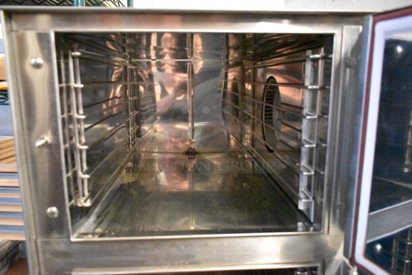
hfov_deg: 67.3
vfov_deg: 48.0
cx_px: 206
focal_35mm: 27
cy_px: 138
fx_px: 309
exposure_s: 1/125
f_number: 3.5
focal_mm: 18
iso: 25600
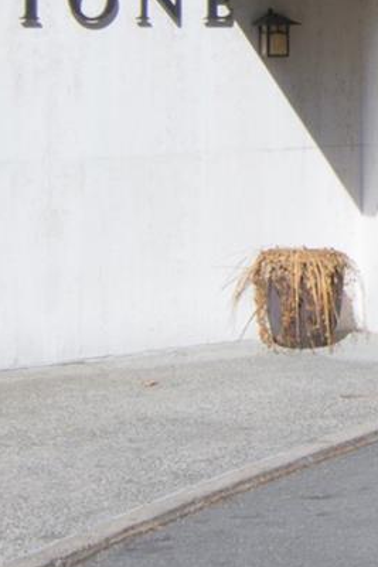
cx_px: 653
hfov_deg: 12.7
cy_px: -81
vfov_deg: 19.5
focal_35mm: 100
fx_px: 1569
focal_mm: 13
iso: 400
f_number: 16
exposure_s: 1/125
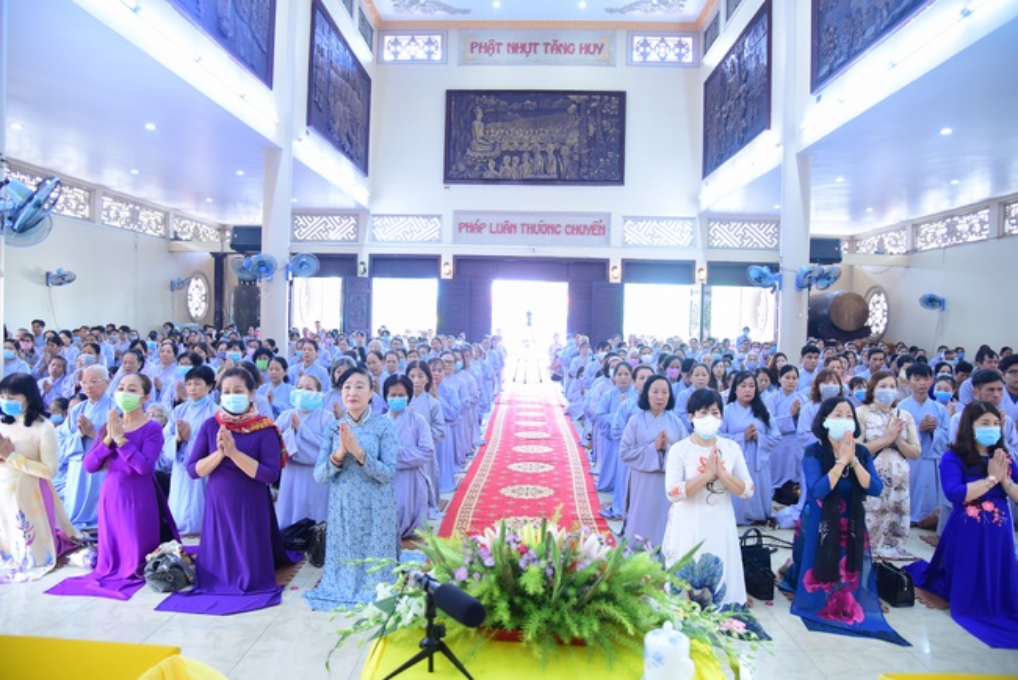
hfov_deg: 73.7
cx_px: 509
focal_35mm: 24
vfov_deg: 53.2
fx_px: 679
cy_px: 340
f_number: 4
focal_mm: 24
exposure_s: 1/40
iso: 1250
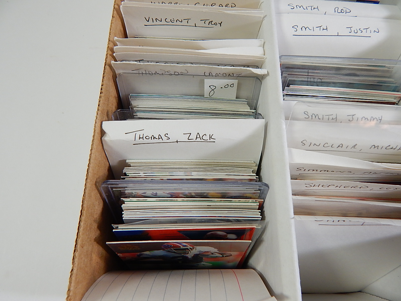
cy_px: 150
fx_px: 255
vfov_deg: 61.1
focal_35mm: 22
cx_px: 200
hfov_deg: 76.4
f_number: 3
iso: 140
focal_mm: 4
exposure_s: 1/30
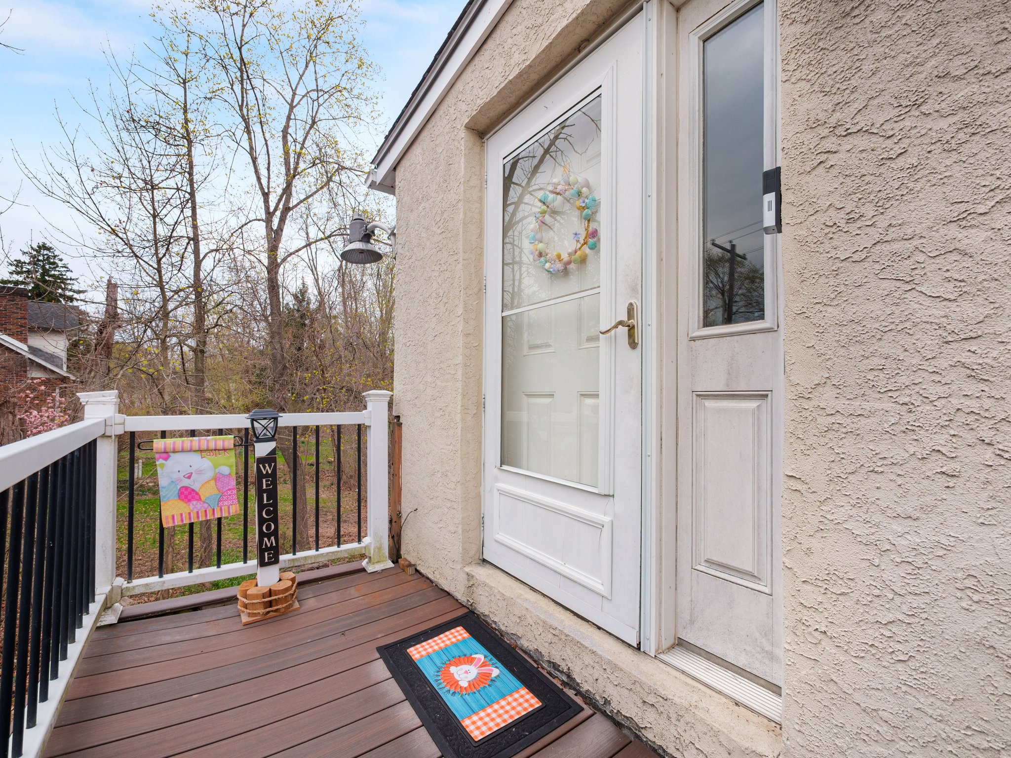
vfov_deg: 85.7
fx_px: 409
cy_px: 379
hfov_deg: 102.1
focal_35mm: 14
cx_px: 506
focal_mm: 7
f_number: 5.6
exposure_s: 1/200
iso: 200
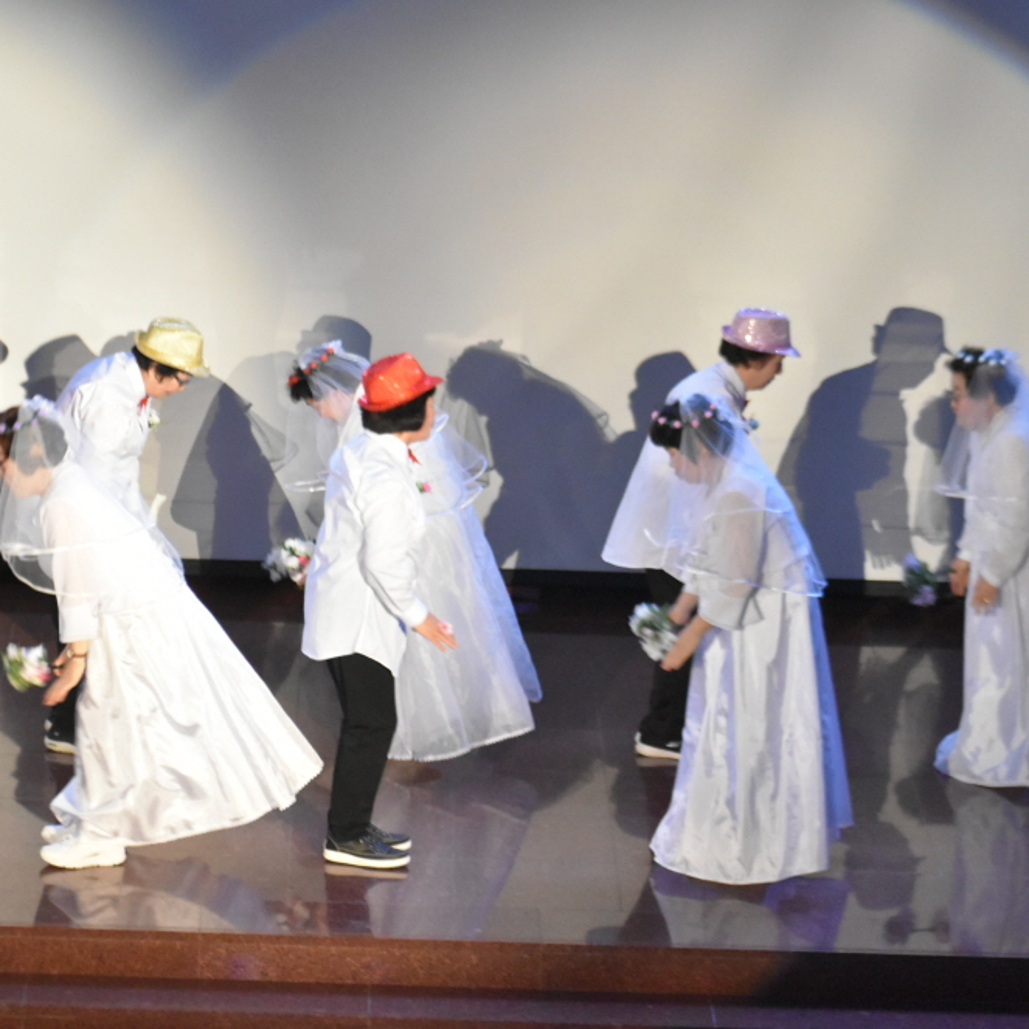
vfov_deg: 9.9
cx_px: 518
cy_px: 512
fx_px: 5953
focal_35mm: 177
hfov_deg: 9.9
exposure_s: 1/60
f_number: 4.8
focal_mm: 92
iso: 5000
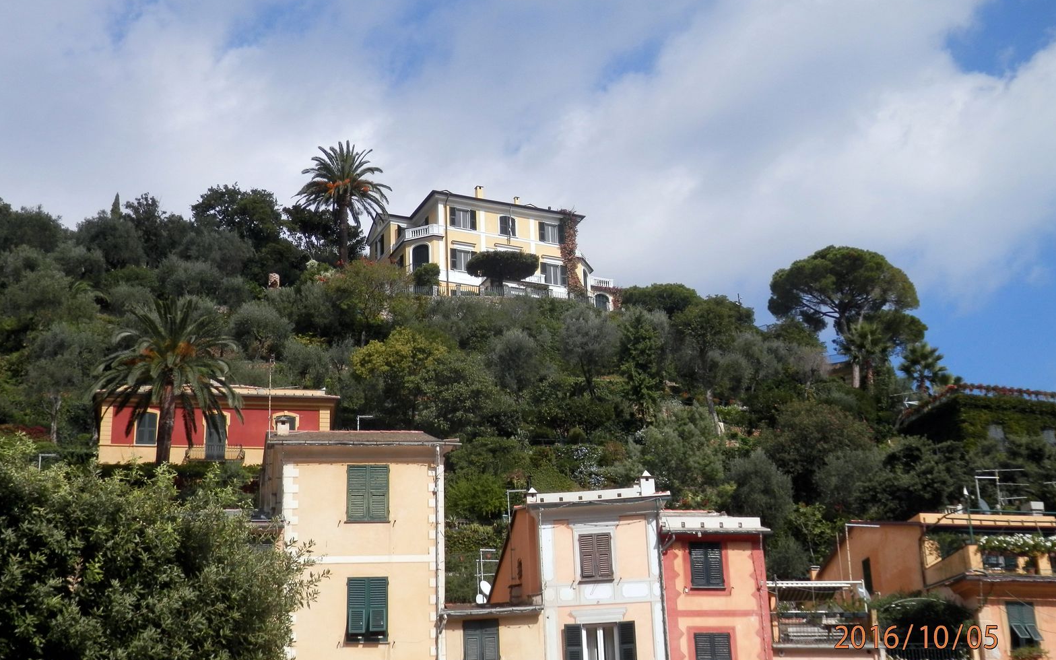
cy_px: 319
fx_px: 1525
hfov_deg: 38.2
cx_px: 525
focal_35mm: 53
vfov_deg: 24.4
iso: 80
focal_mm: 8.9
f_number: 11.2
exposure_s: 1/160
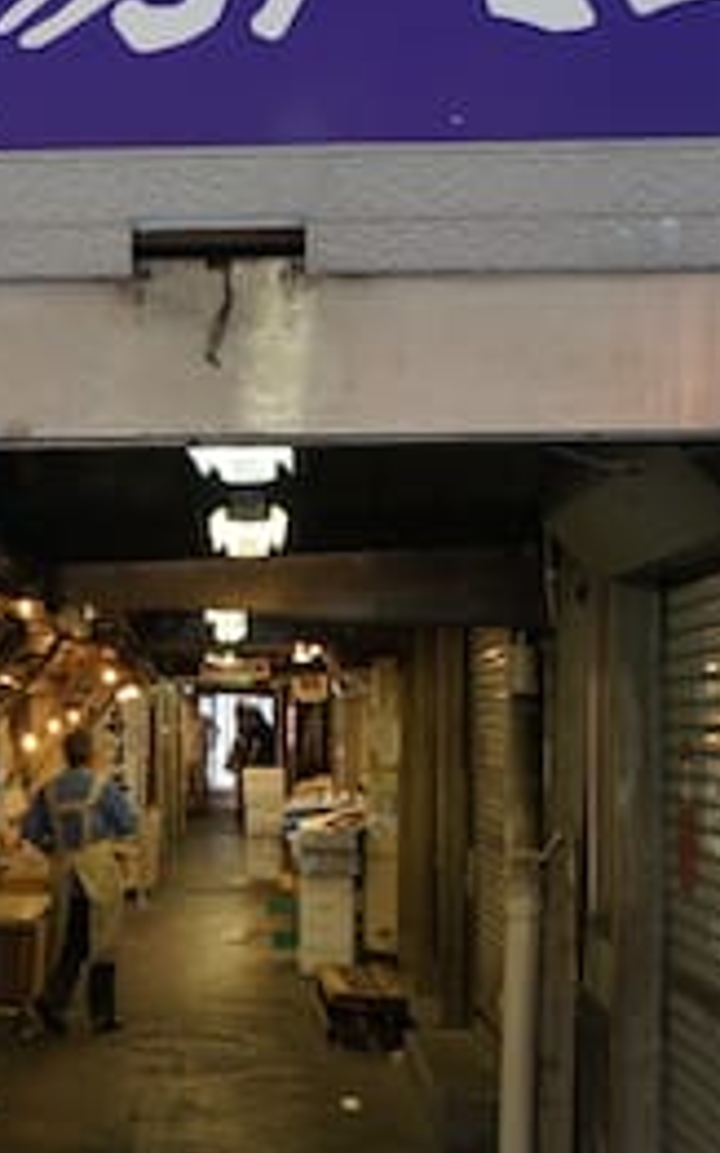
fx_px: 2356
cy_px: 601
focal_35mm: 75
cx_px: 115
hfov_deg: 17.2
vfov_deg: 27.5
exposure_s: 1/60
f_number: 4
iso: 250
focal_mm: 16
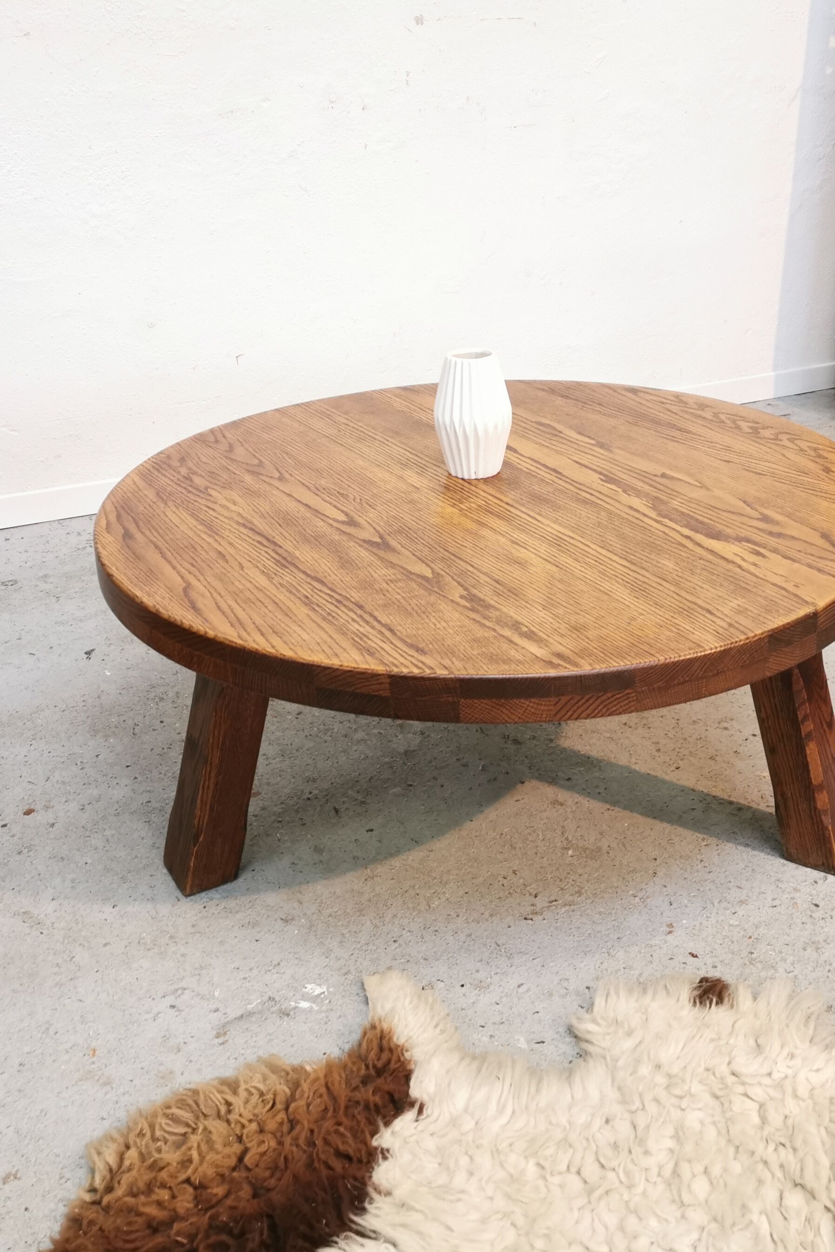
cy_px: 621
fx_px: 1322
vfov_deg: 50.7
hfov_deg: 35.0
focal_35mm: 38
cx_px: 476
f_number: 1.8
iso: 250
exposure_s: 1/50
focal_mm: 5.58
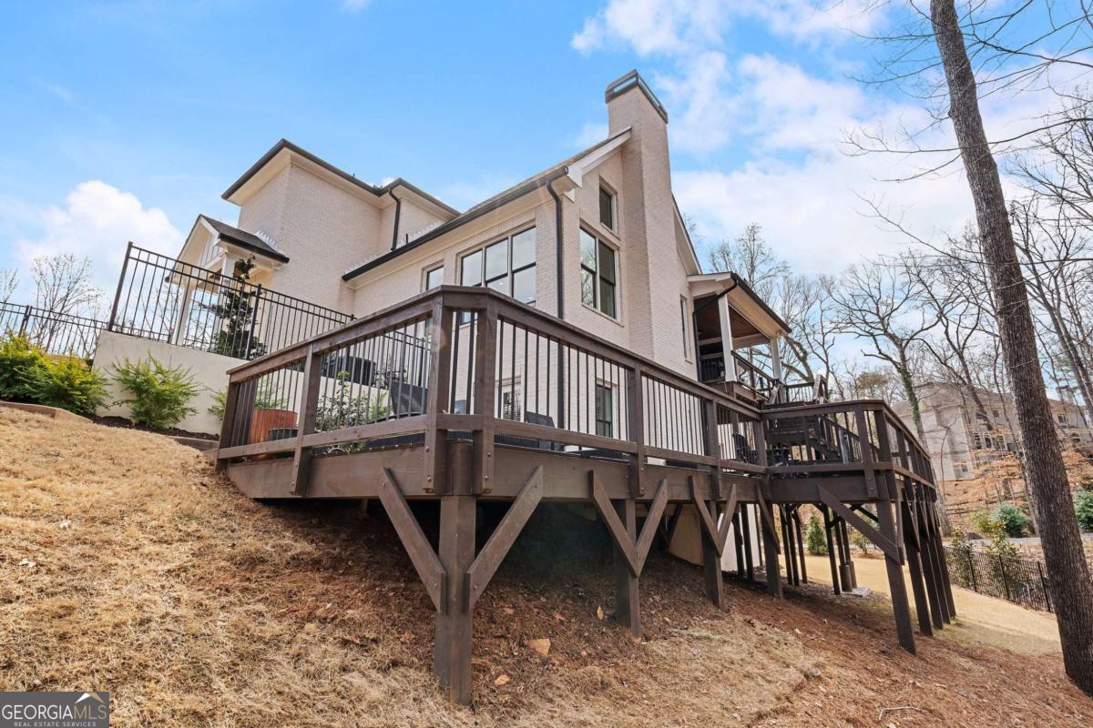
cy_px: 364
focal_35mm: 16
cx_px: 546
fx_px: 486
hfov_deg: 96.7
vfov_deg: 73.7
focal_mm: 16
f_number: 16
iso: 640
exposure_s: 1/800
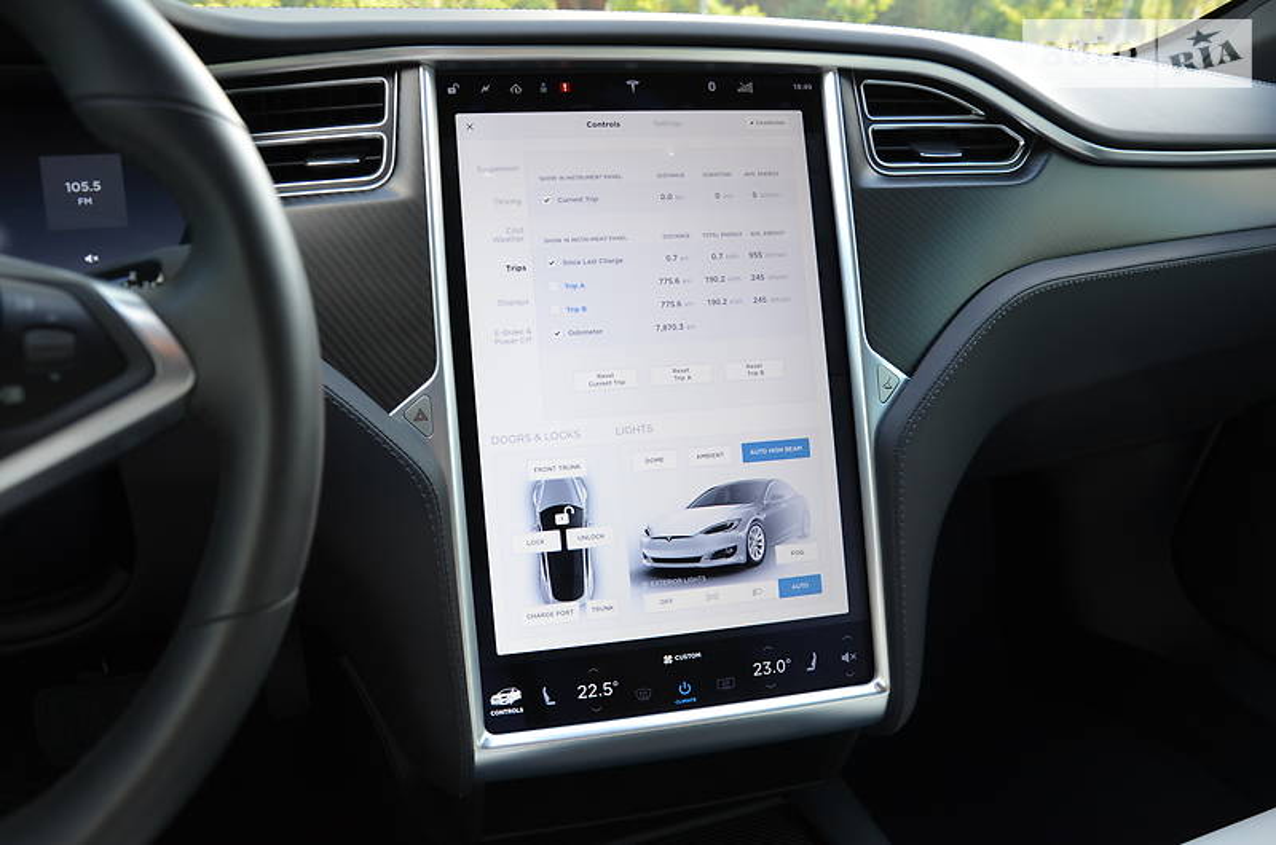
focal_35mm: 27
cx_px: 638
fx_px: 955
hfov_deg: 67.5
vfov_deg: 47.7
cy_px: 422
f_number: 4.5
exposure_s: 1/80
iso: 400
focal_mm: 18
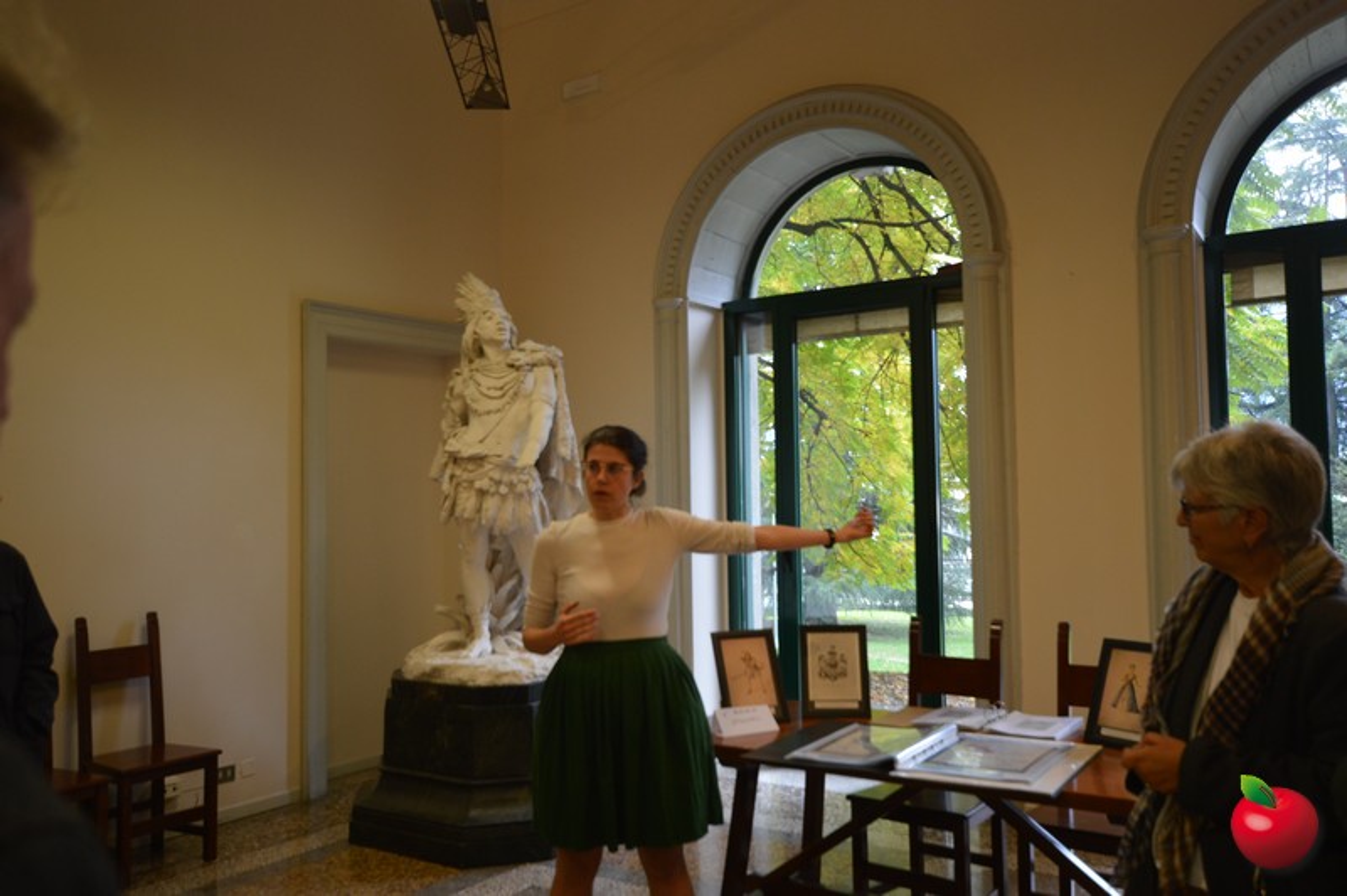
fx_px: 1122
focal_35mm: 30
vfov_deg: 43.5
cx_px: 674
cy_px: 448
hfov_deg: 62.0
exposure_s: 1/60
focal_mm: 20
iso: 400
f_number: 4
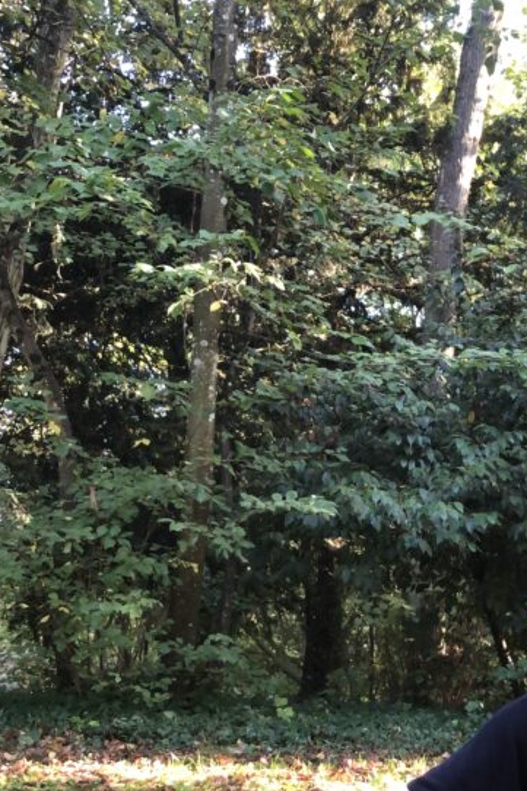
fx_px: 1208
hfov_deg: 24.1
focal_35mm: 55
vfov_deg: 35.9
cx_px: 451
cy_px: 527
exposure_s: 1/72
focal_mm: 3.99
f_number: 1.8
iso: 160
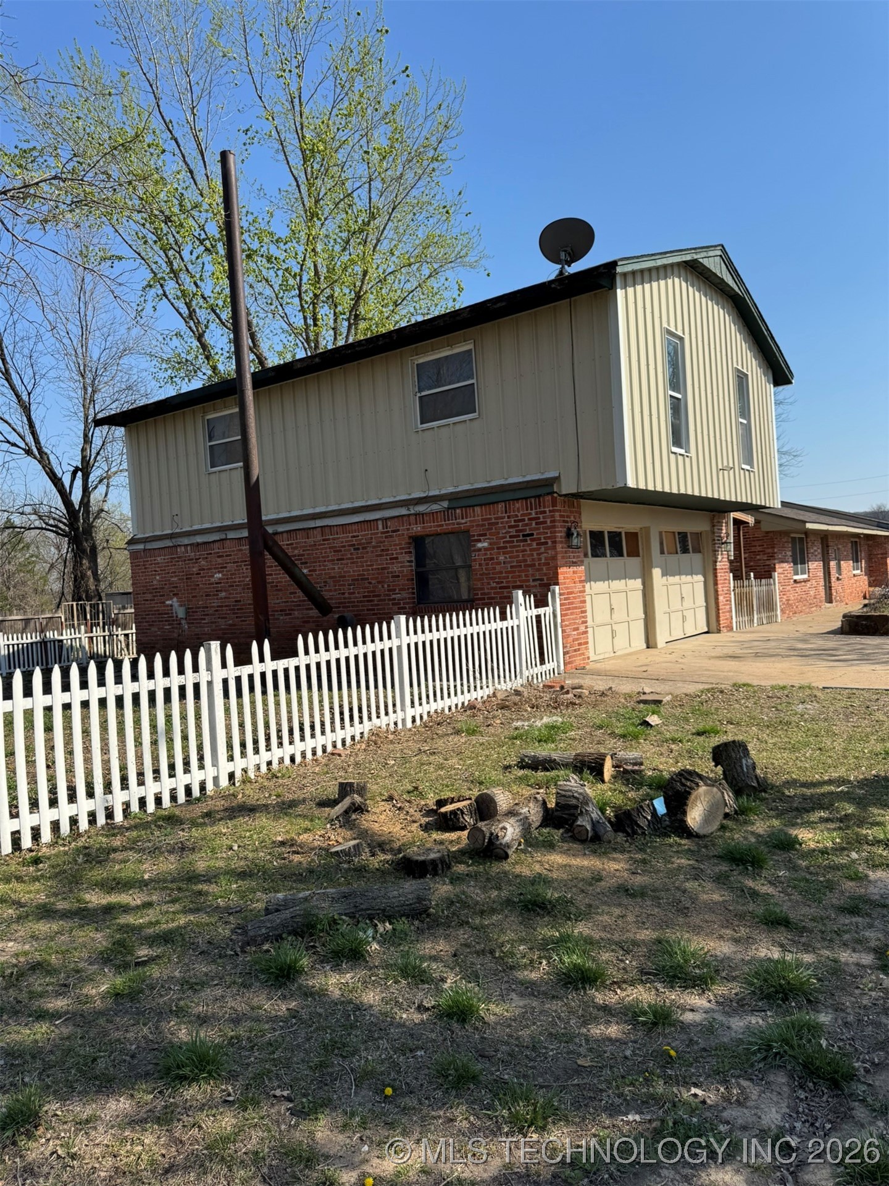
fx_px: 822
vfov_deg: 71.6
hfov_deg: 56.8
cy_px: 593
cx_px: 444
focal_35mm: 24
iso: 80
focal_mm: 6.76
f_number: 1.78
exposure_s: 1/4310
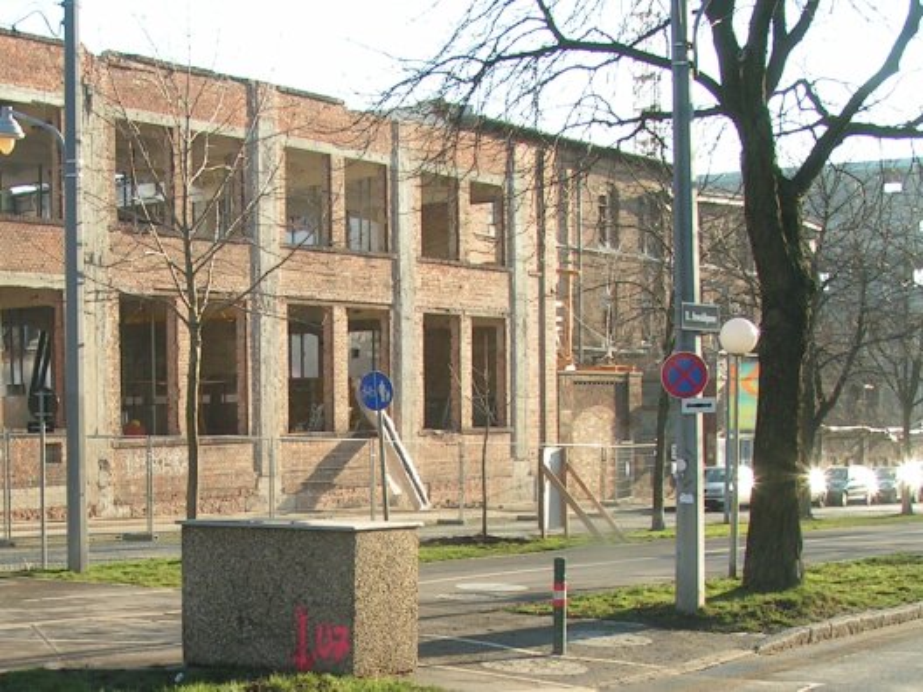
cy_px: 346
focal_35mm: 38
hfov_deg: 49.0
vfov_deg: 37.7
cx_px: 462
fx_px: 1013
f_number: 5.6
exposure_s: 1/100
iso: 50
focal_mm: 5.8
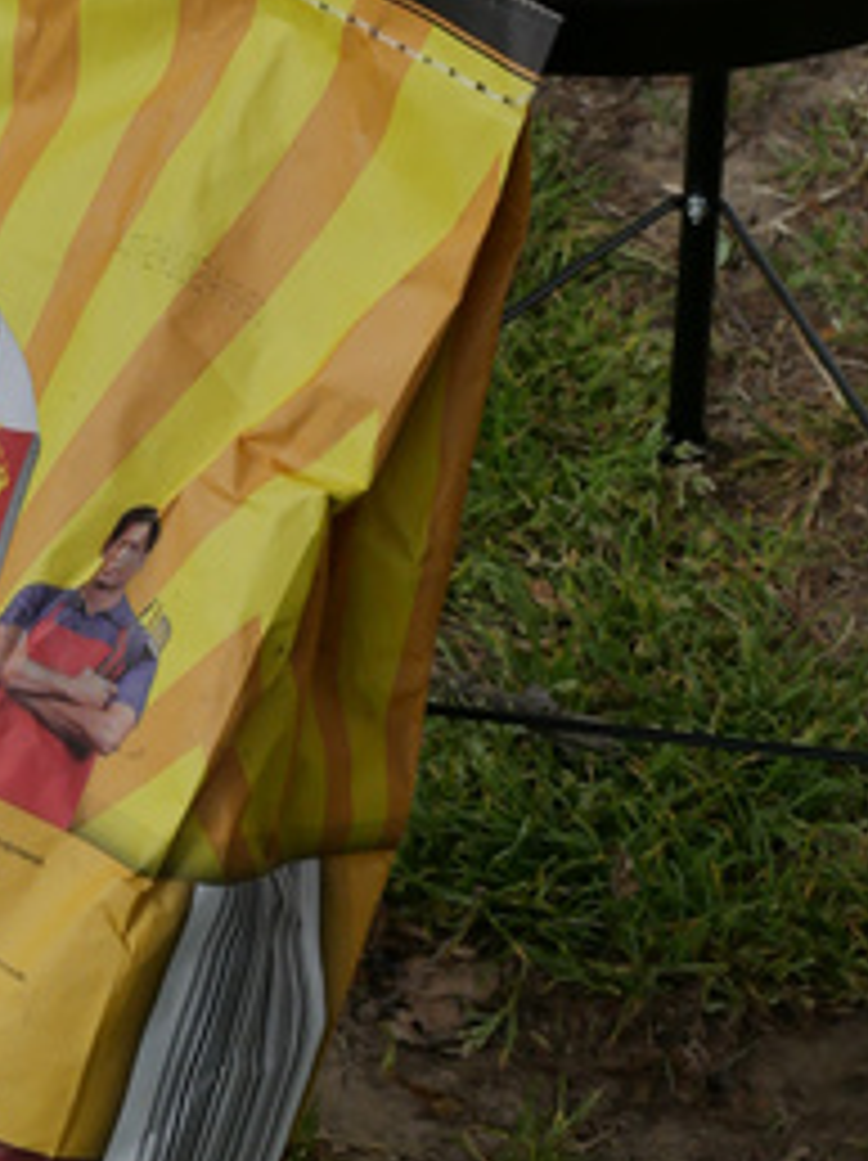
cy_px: 657
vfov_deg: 11.2
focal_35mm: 177
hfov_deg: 8.4
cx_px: 162
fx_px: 5928
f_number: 9
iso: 400
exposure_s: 1/320
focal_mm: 38
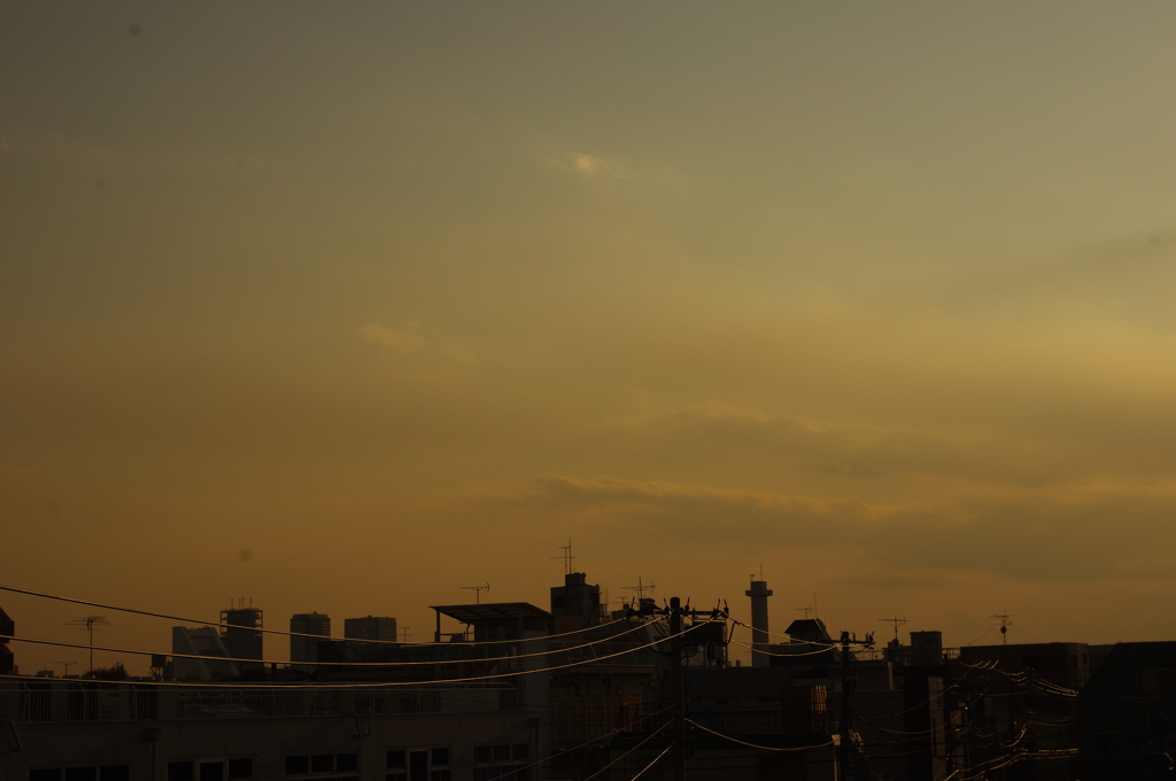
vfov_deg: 22.6
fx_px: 1957
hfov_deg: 33.4
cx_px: 588
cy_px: 390
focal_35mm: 60
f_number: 9
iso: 100
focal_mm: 40
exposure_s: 1/1000
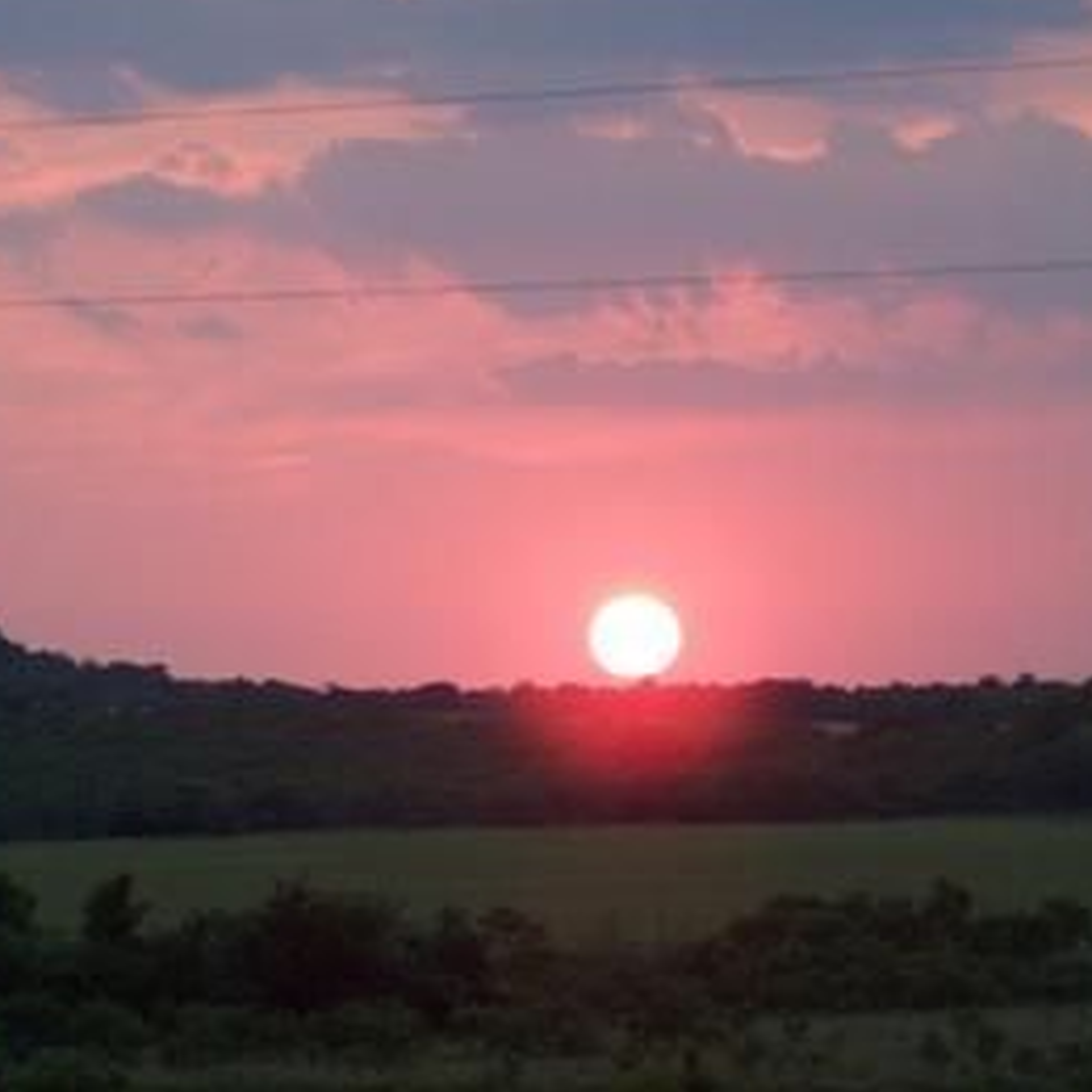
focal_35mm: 255
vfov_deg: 6.9
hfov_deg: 6.9
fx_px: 9101
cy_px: 496
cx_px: 575
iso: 140
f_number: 3.2
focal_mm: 31.3
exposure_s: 1/125
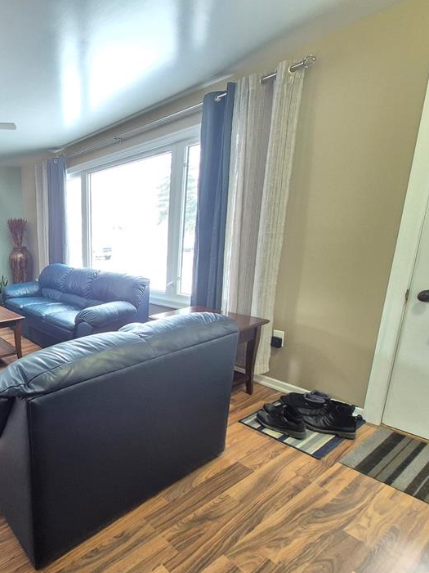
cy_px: 308
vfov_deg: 84.5
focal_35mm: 19
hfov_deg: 58.4
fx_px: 314
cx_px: 41
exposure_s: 1/60
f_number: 2.2
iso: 320
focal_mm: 1.74
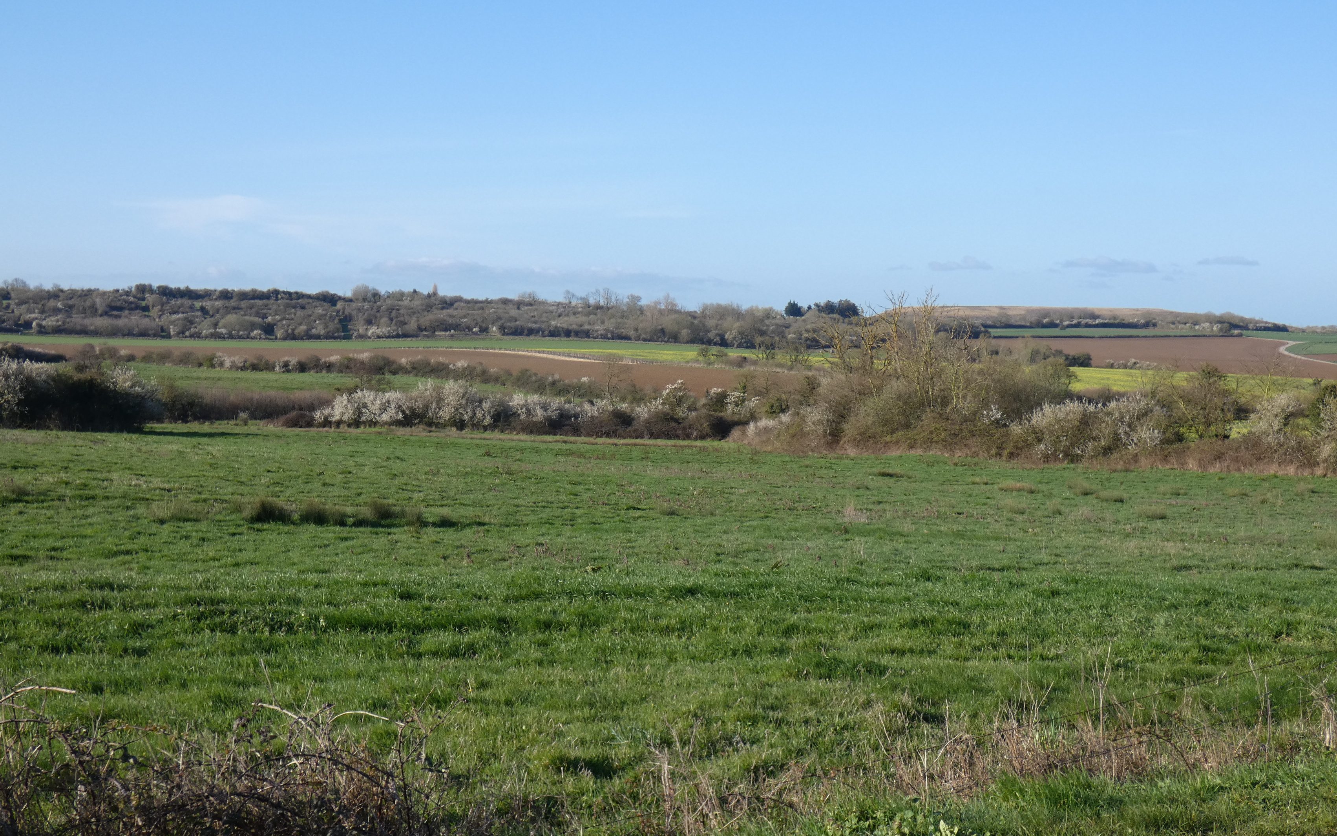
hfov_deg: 35.7
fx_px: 2077
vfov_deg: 22.7
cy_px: 503
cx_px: 672
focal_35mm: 57
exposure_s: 1/400
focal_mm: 9.5
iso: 80
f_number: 3.9
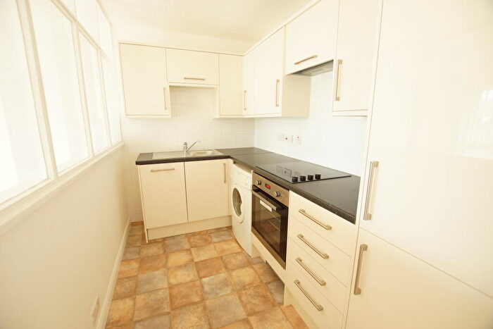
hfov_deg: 100.4
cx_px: 246
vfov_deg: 77.4
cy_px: 164
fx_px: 205
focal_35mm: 15
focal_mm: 10
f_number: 3.5
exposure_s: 1/6
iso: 200
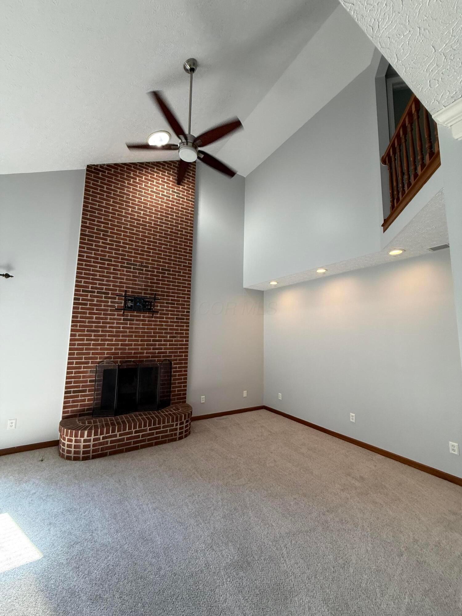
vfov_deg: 102.1
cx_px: 231
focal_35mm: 14
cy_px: 308
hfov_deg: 85.7
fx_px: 249
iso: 250
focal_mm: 2.22
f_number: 2.2
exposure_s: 1/120
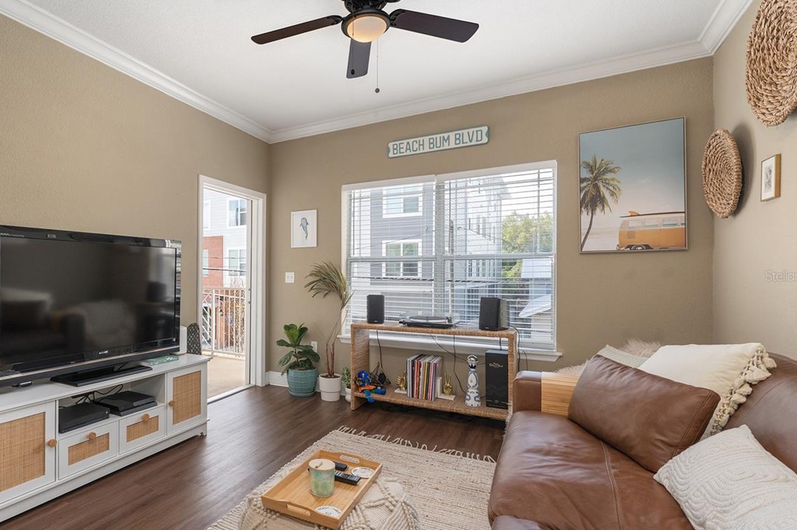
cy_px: 275
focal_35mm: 19
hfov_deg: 84.7
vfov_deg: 64.5
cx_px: 285
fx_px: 420
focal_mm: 14
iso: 400
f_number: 7.1
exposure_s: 1/10
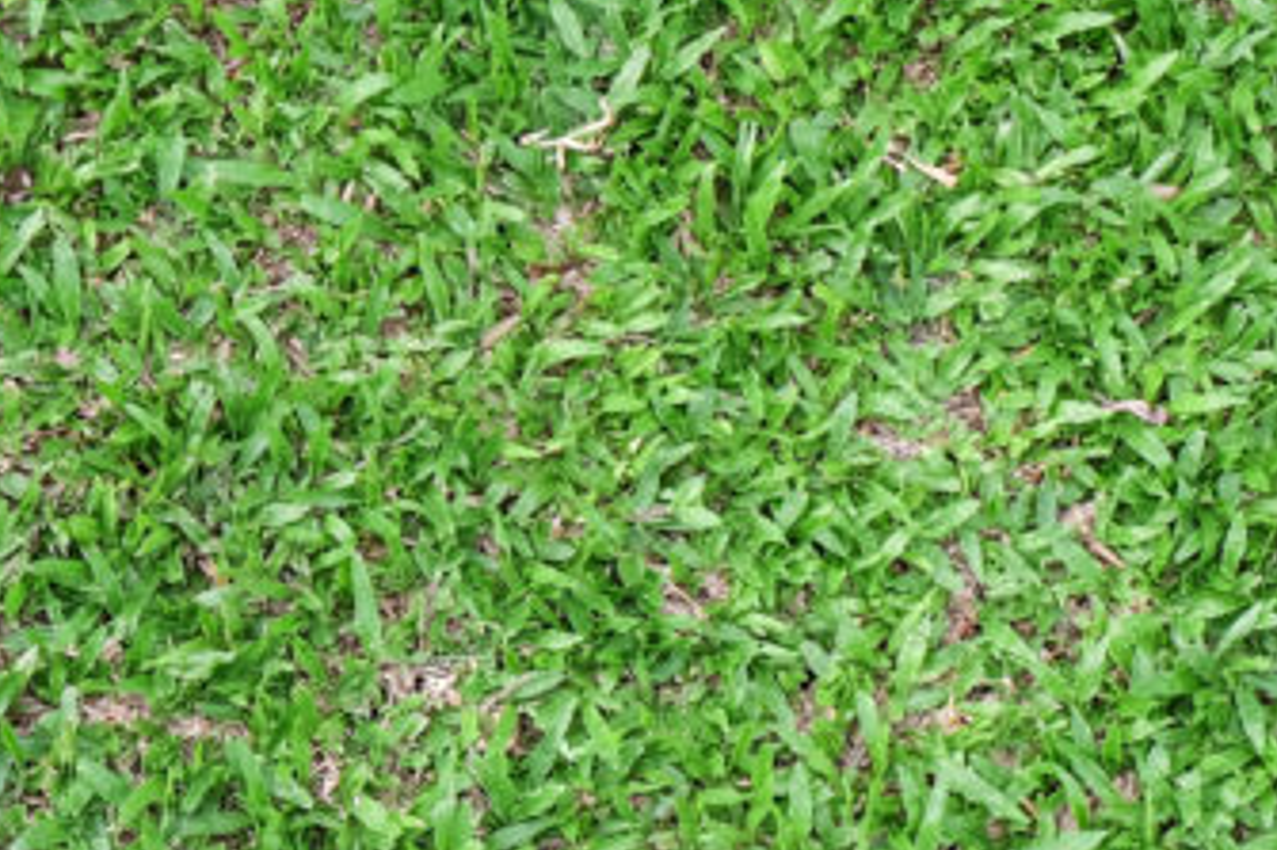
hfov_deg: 20.1
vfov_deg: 13.4
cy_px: 848
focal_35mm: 101
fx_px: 3581
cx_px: 339
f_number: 5
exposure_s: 1/150
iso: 200
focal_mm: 22.2
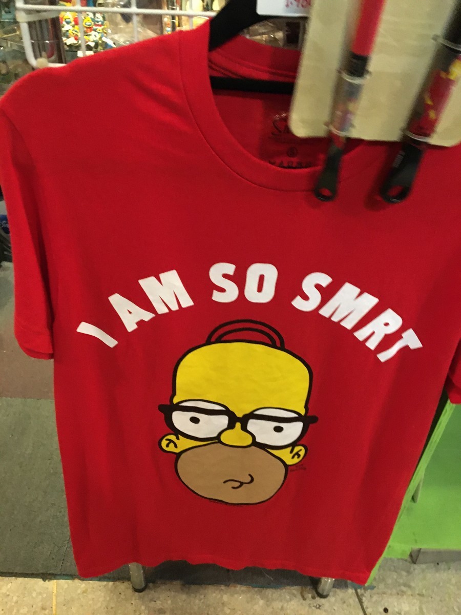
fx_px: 515
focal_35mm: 29
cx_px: 230
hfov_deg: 48.2
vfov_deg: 61.7
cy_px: 308
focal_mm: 4.15
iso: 250
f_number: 2.2
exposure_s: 1/15
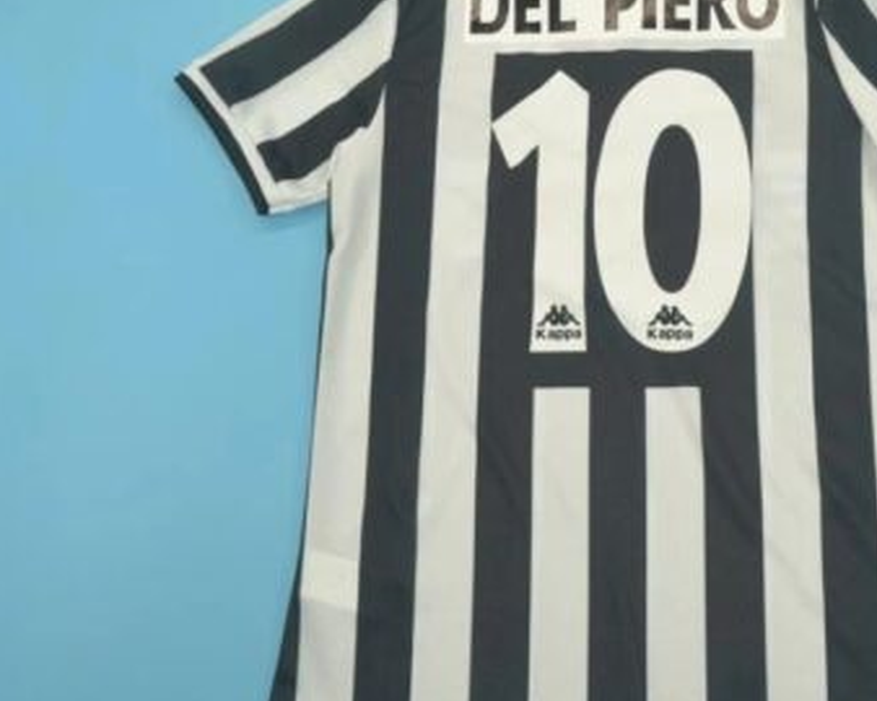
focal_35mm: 50
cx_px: 638
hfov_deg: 36.6
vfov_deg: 30.2
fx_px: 1297
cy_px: 291
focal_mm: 20
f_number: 6.3
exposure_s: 1/60
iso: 200
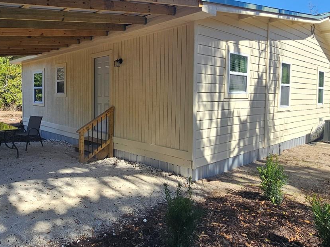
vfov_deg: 54.7
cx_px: 109
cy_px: 108
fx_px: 238
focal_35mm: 25
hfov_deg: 67.4
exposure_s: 1/997
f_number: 2.2
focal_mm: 2.2
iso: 50
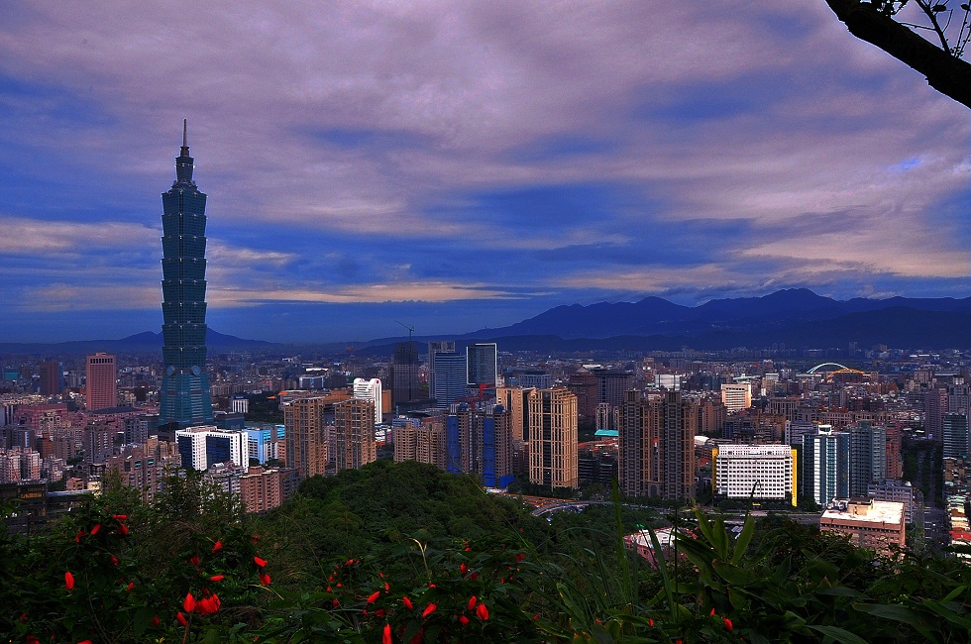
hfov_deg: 67.5
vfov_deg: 47.8
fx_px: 727
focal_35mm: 27
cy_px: 322
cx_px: 486
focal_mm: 18
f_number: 22
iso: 500
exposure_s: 1/125
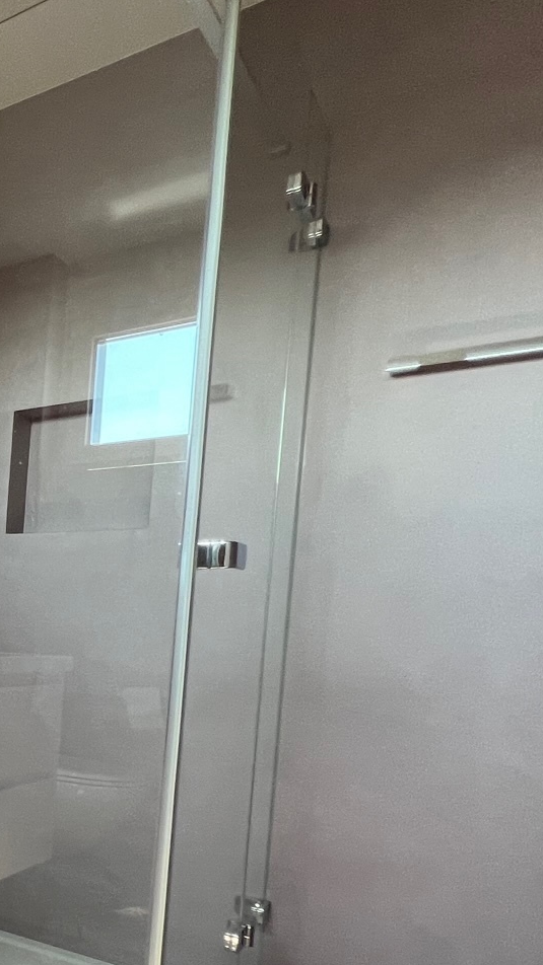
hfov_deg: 22.8
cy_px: 665
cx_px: -418
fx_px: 768
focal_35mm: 30
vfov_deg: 62.3
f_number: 1.8
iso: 80
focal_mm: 1.57
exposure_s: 1/99
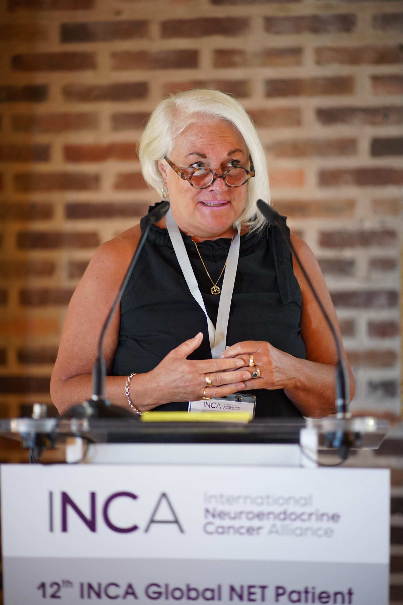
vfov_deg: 23.9
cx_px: 202
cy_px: 302
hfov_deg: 16.1
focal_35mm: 85
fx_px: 1427
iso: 2500
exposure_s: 1/100
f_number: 1.8
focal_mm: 85
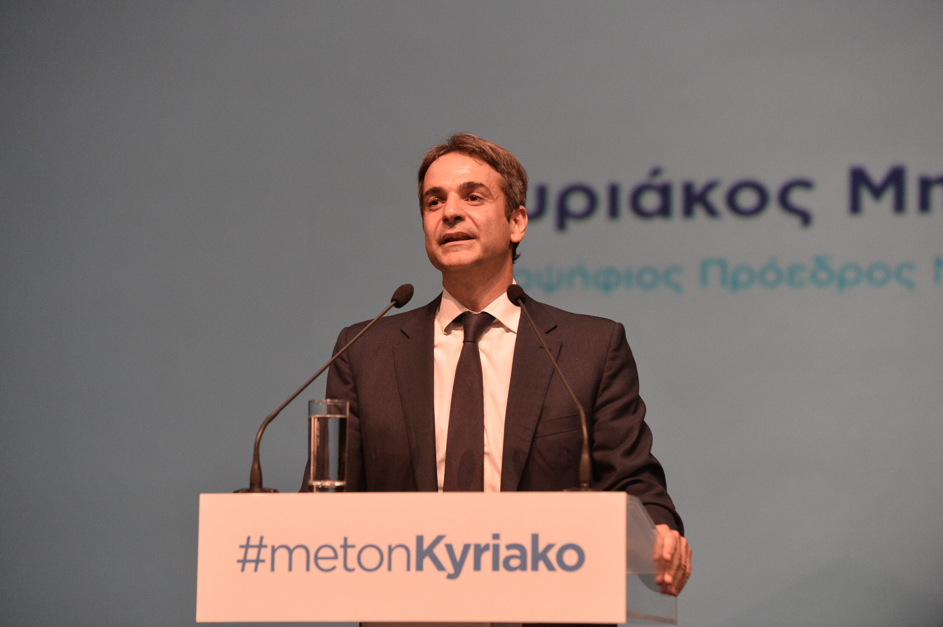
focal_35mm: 150
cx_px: 472
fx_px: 3925
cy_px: 314
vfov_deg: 9.1
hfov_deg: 13.7
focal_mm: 150
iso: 4000
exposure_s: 1/160
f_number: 4
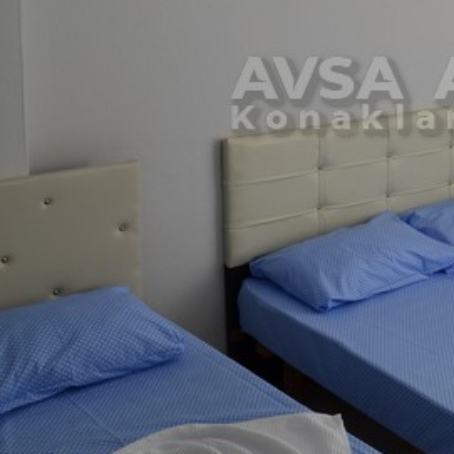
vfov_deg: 28.0
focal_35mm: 60
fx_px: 890
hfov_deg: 27.3
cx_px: 432
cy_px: 90
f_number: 9.5
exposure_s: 1/30
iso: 400
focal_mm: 18
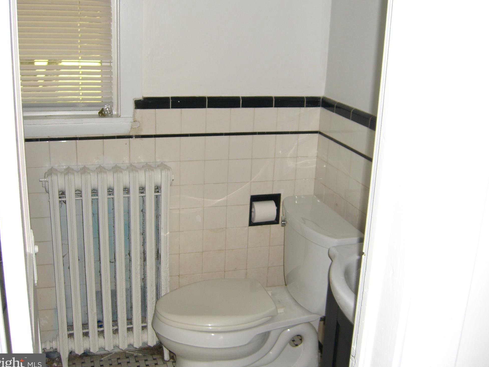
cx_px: 240
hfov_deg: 46.8
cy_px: 181
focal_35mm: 40
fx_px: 565
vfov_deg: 36.0
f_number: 2.8
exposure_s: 1/60
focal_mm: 7.9
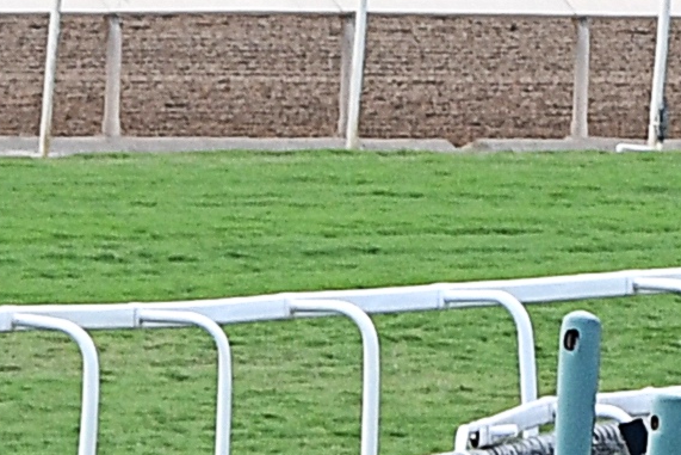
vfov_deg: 1.4
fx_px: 19242
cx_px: -442
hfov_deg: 2.0
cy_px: 708
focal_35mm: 1017
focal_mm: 200
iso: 200
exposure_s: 1/160
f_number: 9
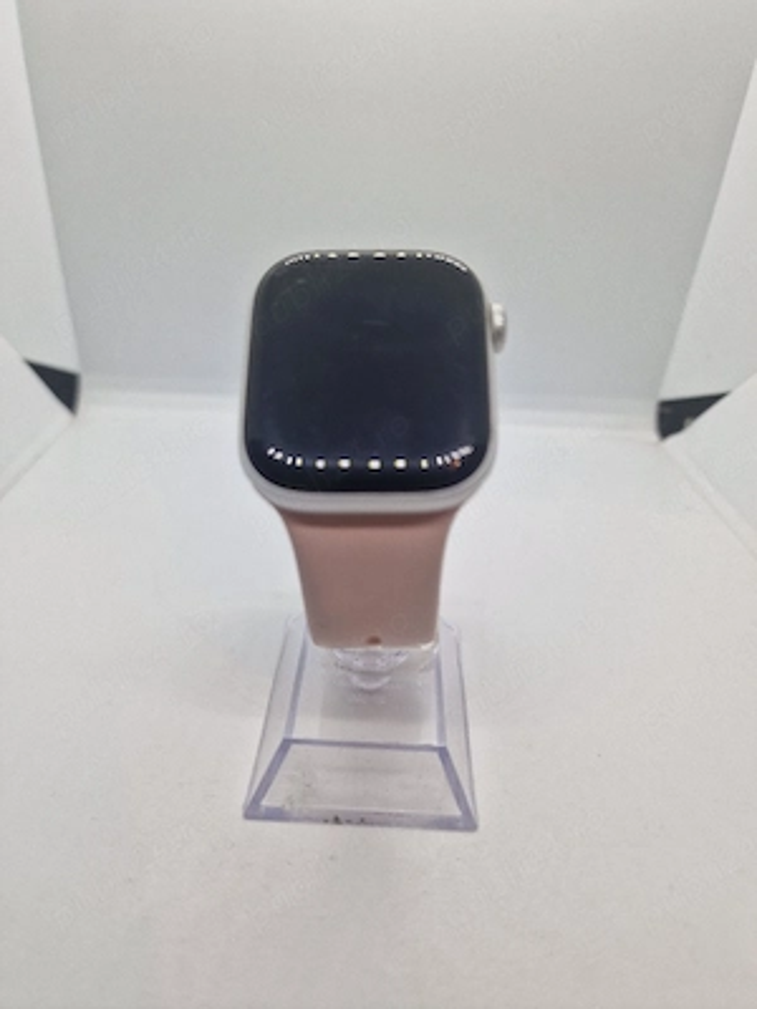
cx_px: 378
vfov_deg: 73.9
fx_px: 671
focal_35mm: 23
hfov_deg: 58.9
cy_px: 504
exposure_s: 1/182
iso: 50
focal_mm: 6.4
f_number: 1.8
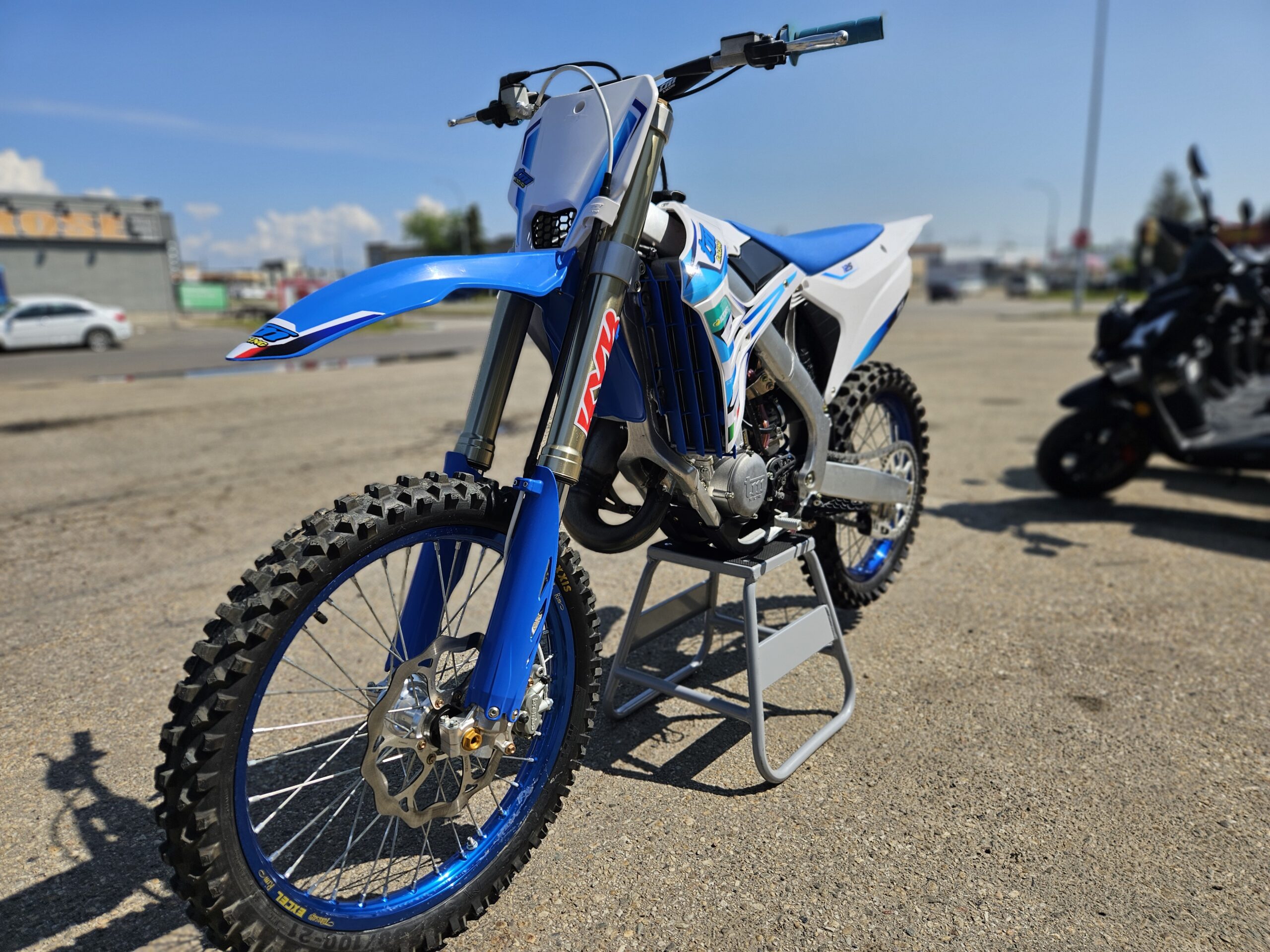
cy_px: 476
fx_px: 844
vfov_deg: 58.9
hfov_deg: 73.9
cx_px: 635
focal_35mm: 23
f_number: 1.8
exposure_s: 1/2715
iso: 25
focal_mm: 5.4
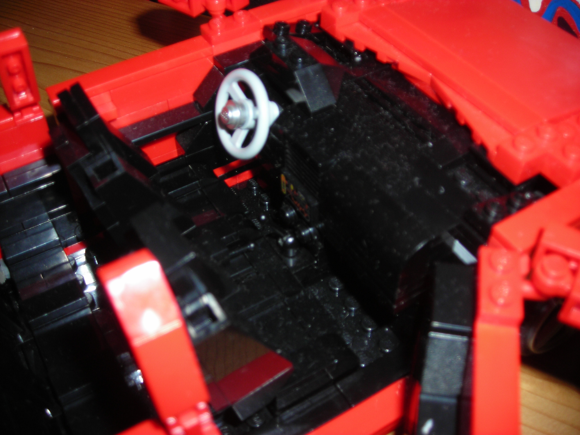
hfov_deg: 49.0
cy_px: 218
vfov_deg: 37.7
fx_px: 637
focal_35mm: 38
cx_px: 290
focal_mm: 6.3
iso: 50
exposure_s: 1/60.1
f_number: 3.2
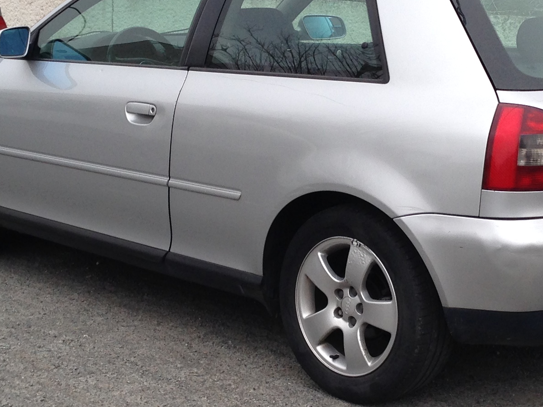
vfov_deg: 16.4
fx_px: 1412
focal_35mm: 90
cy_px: 191
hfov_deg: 21.8
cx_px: 314
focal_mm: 4.12
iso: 50
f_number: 2.4
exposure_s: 1/371
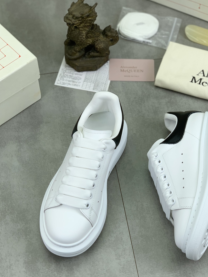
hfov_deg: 21.3
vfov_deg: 28.1
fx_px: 553
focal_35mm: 69
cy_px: 161
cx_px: 120
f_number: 2.4
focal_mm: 6
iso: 16
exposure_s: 1/140
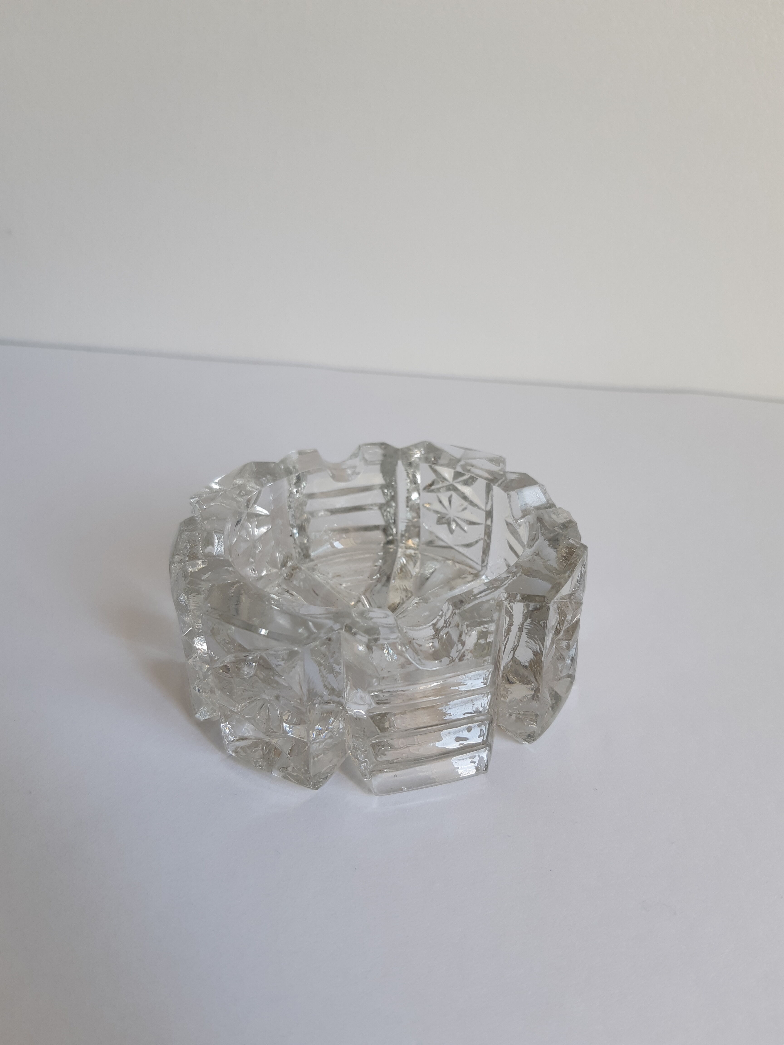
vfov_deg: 67.3
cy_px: 522
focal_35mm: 26
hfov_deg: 53.1
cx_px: 392
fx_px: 785
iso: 40
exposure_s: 1/100
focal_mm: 3.93
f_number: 1.7
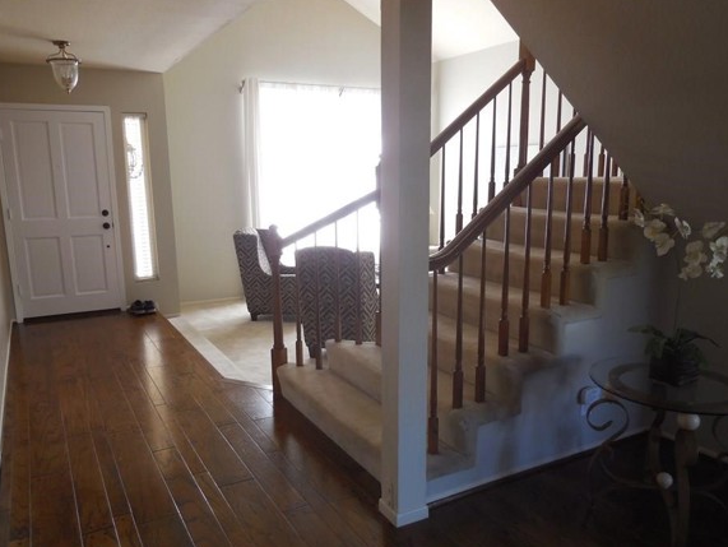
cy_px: 298
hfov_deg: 63.4
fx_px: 589
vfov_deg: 49.7
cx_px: 377
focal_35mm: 28
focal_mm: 4.5
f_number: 3.1
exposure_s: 1/40
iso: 125
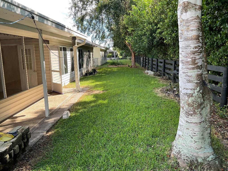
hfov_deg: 61.7
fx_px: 191
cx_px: 114
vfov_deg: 48.2
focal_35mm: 29
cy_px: 86
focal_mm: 3
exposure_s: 1/181
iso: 16
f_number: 1.8
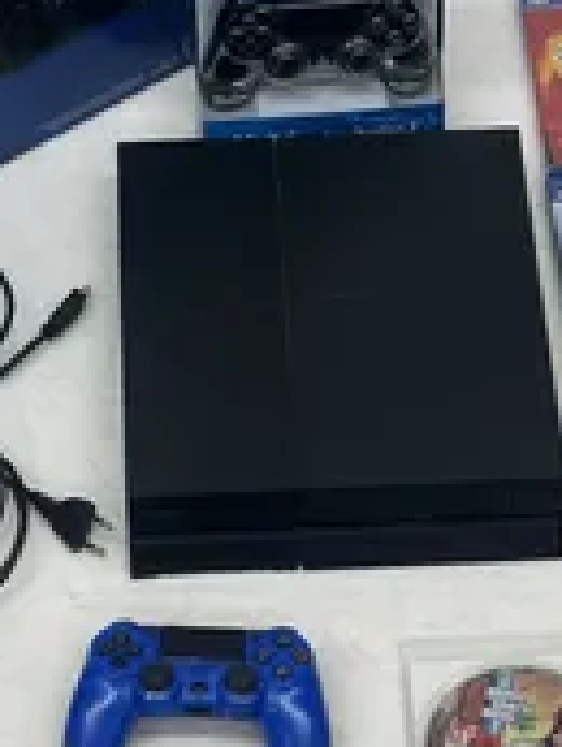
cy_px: 337
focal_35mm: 111
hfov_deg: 13.4
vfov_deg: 17.7
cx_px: 268
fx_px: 2400
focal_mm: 6.86
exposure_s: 1/50
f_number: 1.78
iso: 64
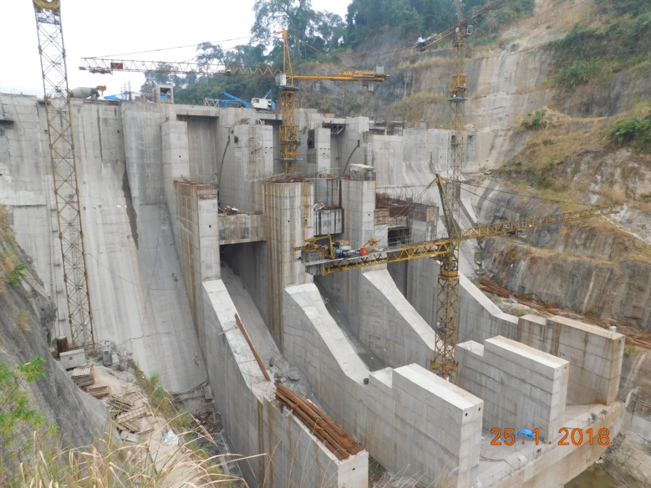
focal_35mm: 23
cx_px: 326
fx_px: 433
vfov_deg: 58.9
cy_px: 244
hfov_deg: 73.9
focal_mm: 4
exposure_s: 1/250
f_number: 3
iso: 125
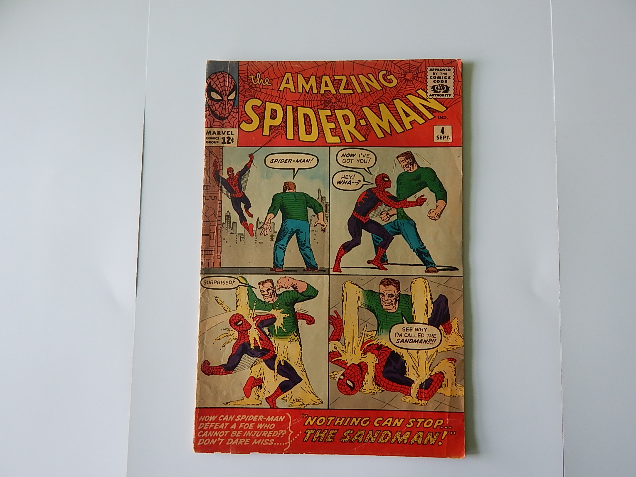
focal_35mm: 23
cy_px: 242
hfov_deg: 73.9
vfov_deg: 58.9
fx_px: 423
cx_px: 325
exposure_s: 1/30
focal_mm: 4
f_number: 3
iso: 125
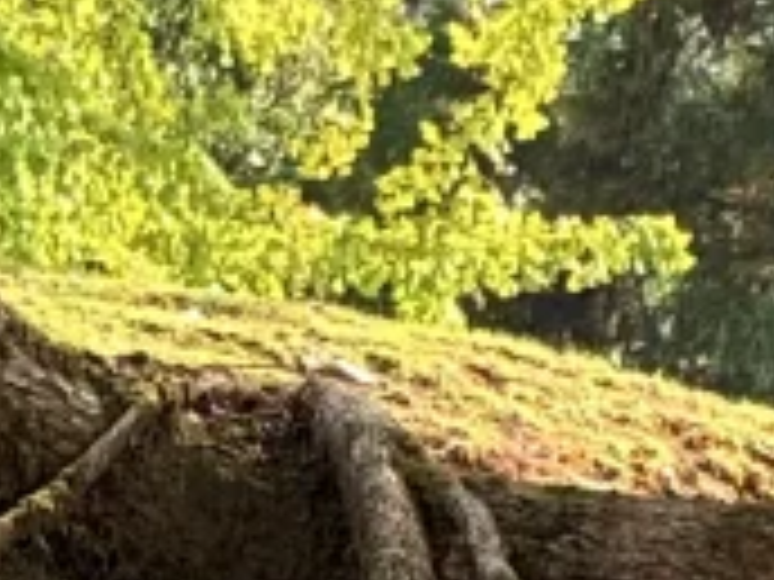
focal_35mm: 1006
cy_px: -1803
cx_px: -765
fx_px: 22494
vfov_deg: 1.5
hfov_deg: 2.0
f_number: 2.8
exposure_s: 1/306
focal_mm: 15.66
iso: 50
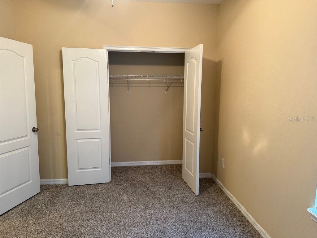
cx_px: 158
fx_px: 220
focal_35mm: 24
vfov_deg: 56.8
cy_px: 119
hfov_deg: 71.6
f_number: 1.78
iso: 320
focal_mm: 6.76
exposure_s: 1/60
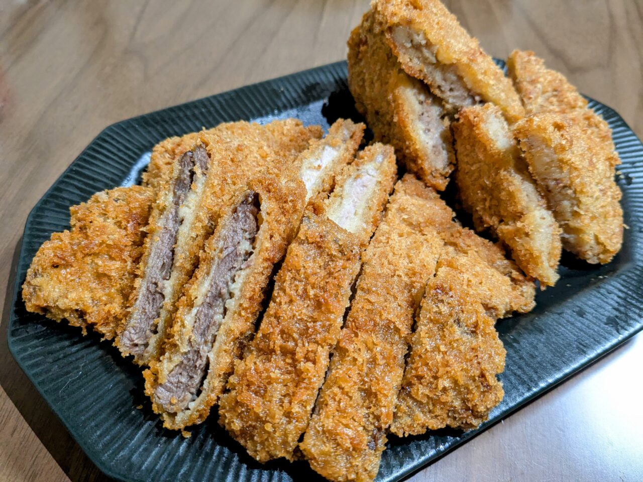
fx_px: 502
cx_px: 322
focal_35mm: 27
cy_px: 241
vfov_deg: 51.4
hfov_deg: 65.3
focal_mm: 4.38
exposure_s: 1/24
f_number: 1.73
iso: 233
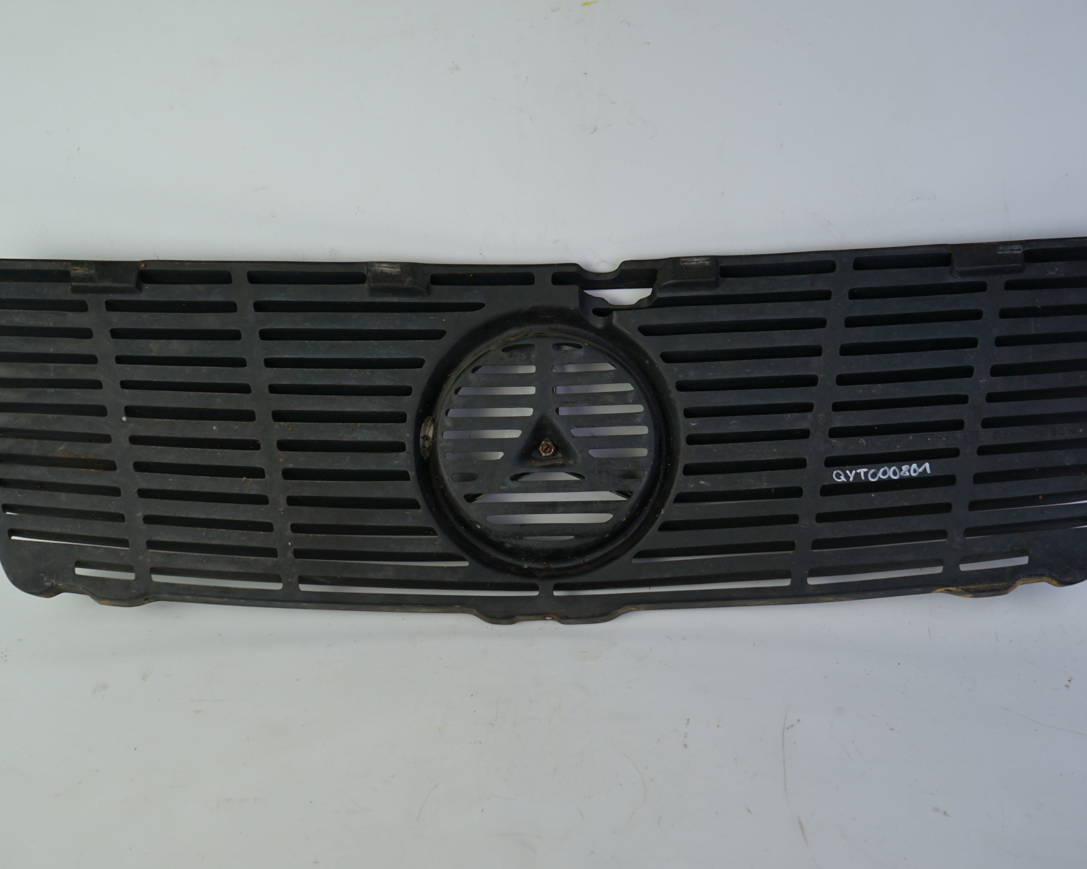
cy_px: 430
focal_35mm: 40
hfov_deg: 45.8
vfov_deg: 37.3
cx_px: 553
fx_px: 1287
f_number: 8
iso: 200
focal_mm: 35
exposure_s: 1/160
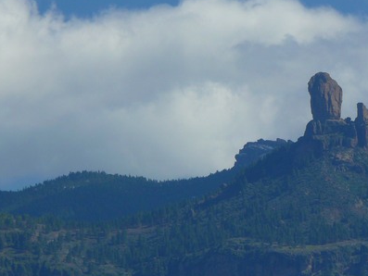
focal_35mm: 793
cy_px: 115
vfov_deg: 1.9
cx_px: 298
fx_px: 8433
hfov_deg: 2.5
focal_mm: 88.8
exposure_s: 1/250
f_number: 5.6
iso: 100
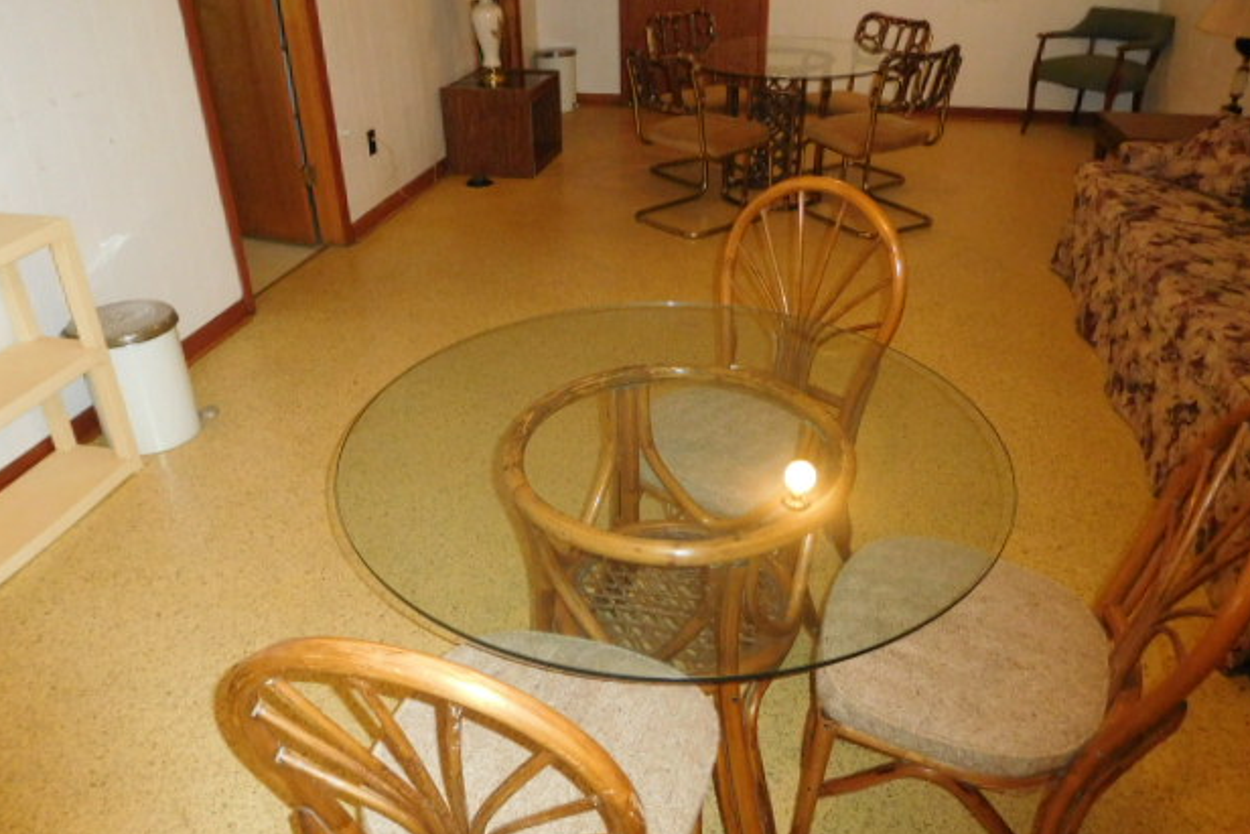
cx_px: 629
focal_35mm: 27
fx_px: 938
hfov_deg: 67.4
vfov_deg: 48.0
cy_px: 422
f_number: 3.4
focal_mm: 4.5
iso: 800
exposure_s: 1/30
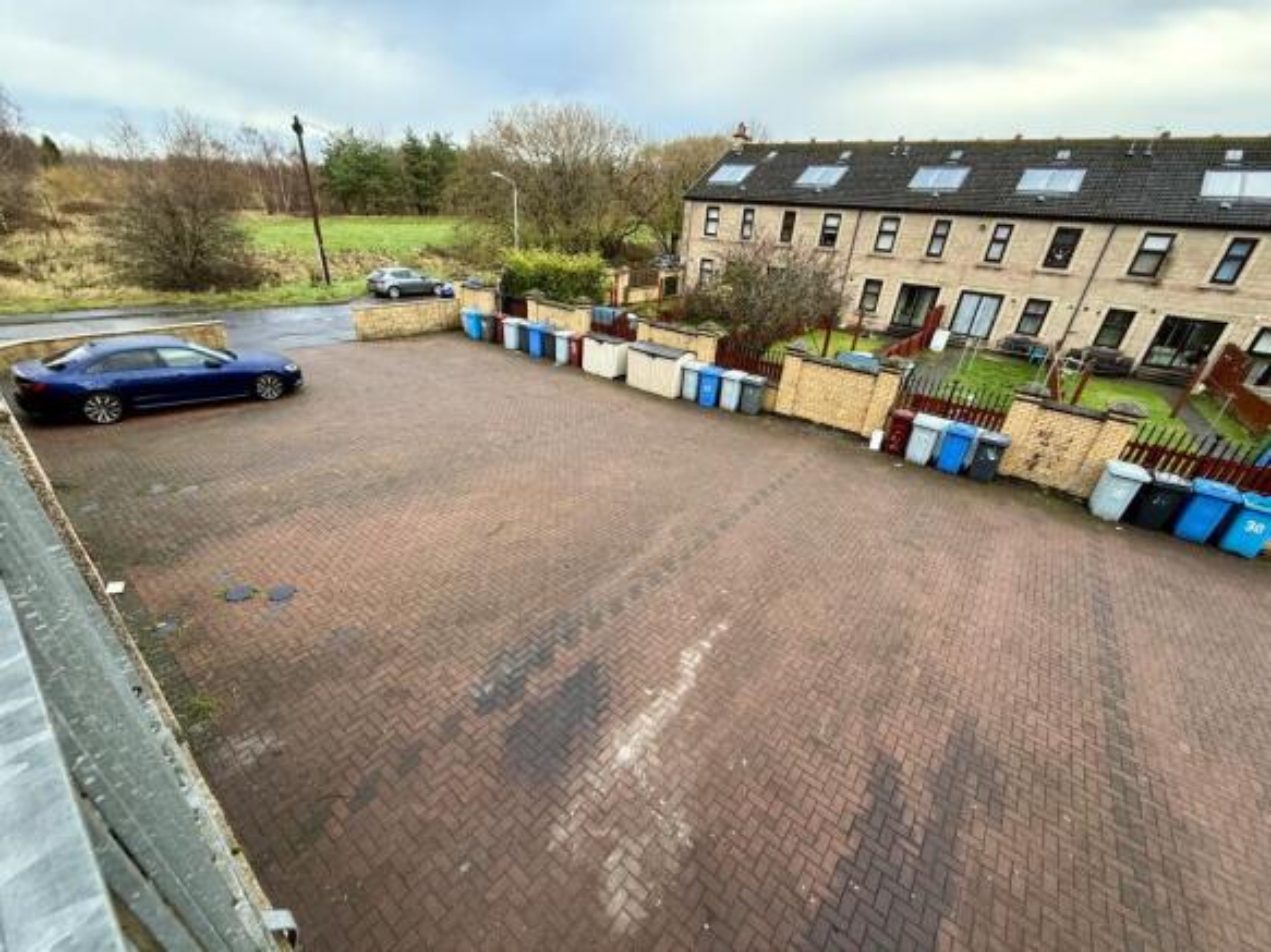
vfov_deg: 85.7
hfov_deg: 102.1
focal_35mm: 14
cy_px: 476
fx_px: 514
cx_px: 636
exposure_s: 1/99
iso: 80
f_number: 2.2
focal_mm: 2.22
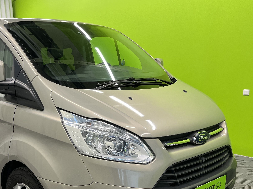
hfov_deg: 42.5
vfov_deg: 33.2
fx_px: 314
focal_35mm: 43
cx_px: 63
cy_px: 131
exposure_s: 1/100
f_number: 1.6
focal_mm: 5.1
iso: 125
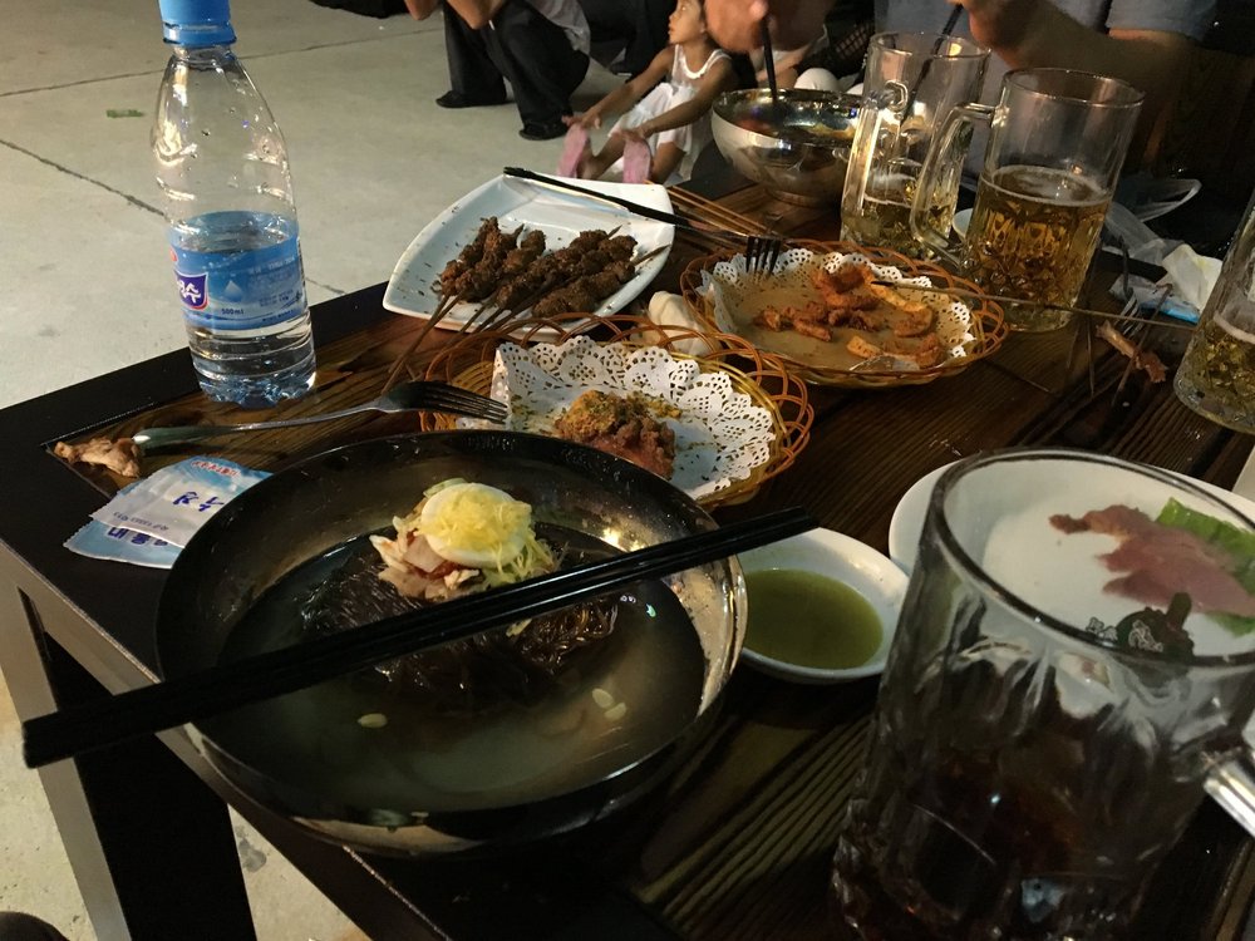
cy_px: 470
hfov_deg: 61.7
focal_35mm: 29
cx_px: 628
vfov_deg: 48.2
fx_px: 1051
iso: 250
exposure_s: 1/17
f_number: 2.2
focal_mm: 4.15
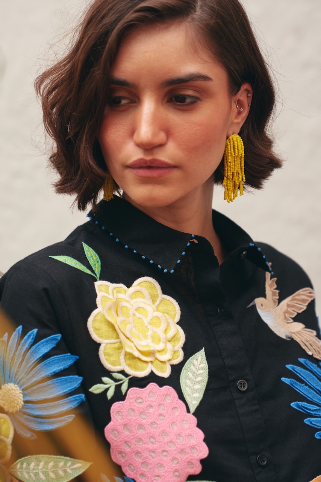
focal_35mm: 105
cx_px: 160
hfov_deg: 13.0
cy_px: 241
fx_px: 1404
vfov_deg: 19.5
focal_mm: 70
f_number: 2.8
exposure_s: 1/320
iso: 100
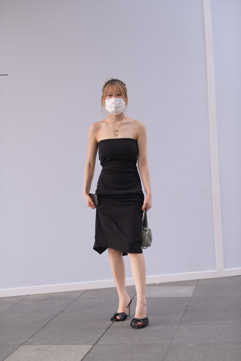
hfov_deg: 19.5
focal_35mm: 70
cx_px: 120
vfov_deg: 28.8
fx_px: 703
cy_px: 180
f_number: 3.5
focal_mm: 70
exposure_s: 1/250
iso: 400
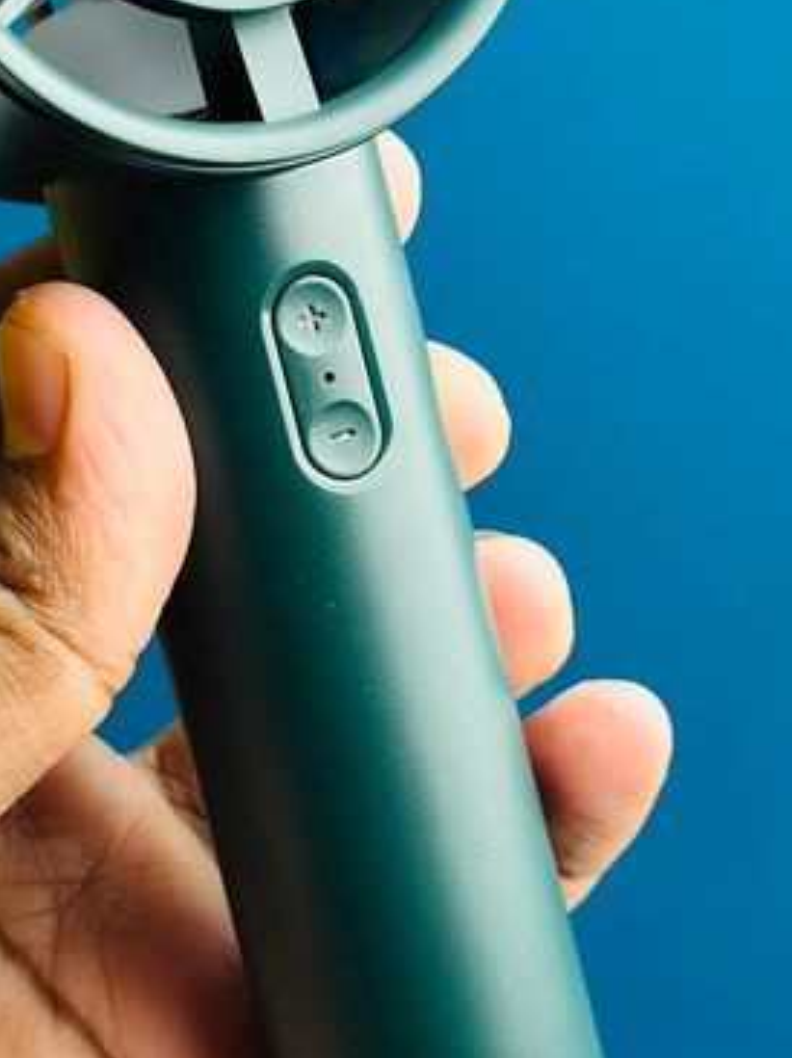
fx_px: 3207
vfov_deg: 18.7
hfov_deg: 14.1
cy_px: 422
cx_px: 301
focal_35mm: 105
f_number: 1.78
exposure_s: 1/50
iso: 160
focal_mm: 6.86
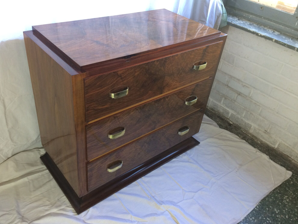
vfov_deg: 46.8
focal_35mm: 30
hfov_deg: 60.0
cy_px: 113
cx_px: 144
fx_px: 258
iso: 50
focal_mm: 4.15
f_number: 2.2
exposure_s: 1/33
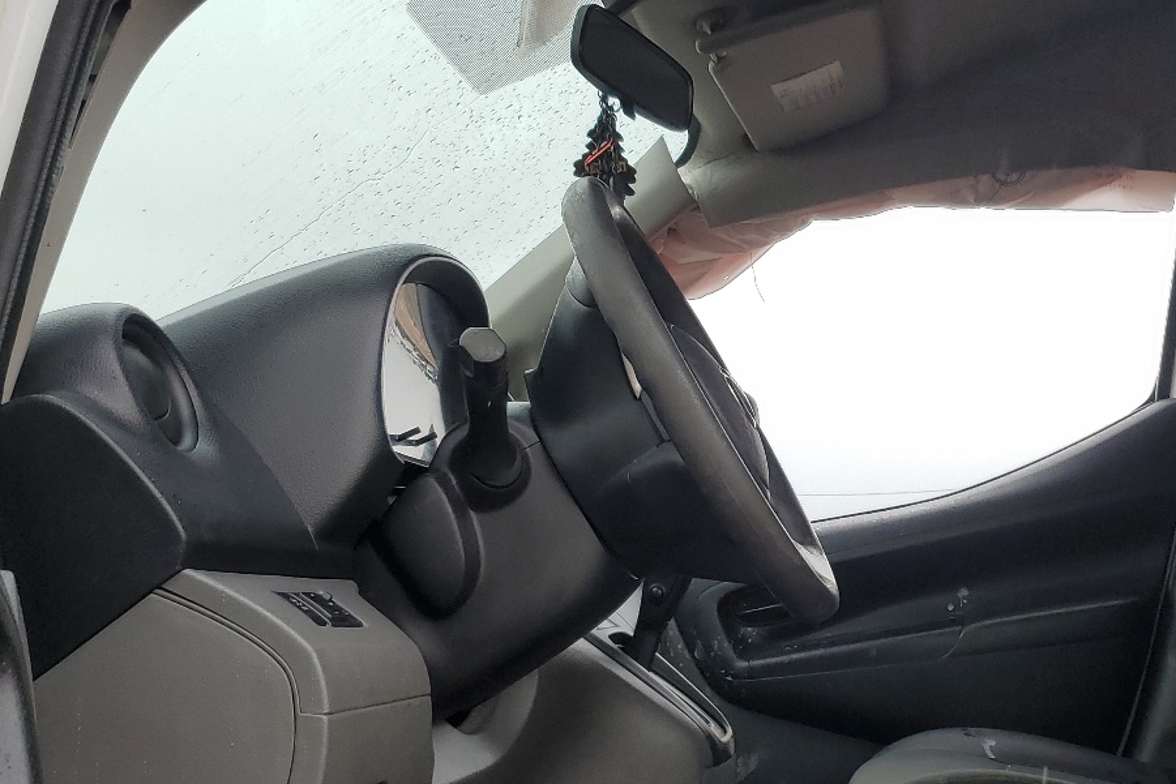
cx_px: 831
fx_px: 1568
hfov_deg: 40.3
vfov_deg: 27.8
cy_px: 562
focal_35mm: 48
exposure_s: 1/833
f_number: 1.5
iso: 50
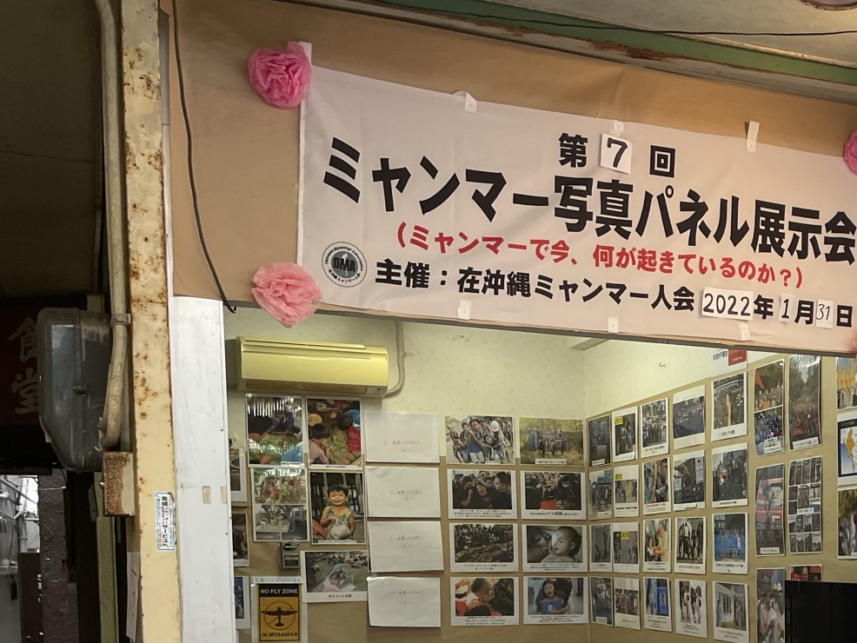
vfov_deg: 25.5
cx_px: 788
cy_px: 664
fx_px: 1337
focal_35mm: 54
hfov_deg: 33.5
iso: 80
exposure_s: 1/120
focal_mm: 4.2
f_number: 1.6
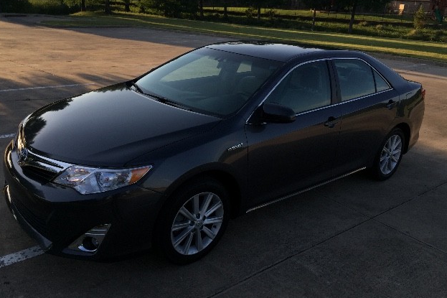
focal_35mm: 31
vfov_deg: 42.3
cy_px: 139
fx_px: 385
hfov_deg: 60.3
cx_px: 223
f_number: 2.2
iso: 32
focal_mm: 4.15
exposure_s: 1/898
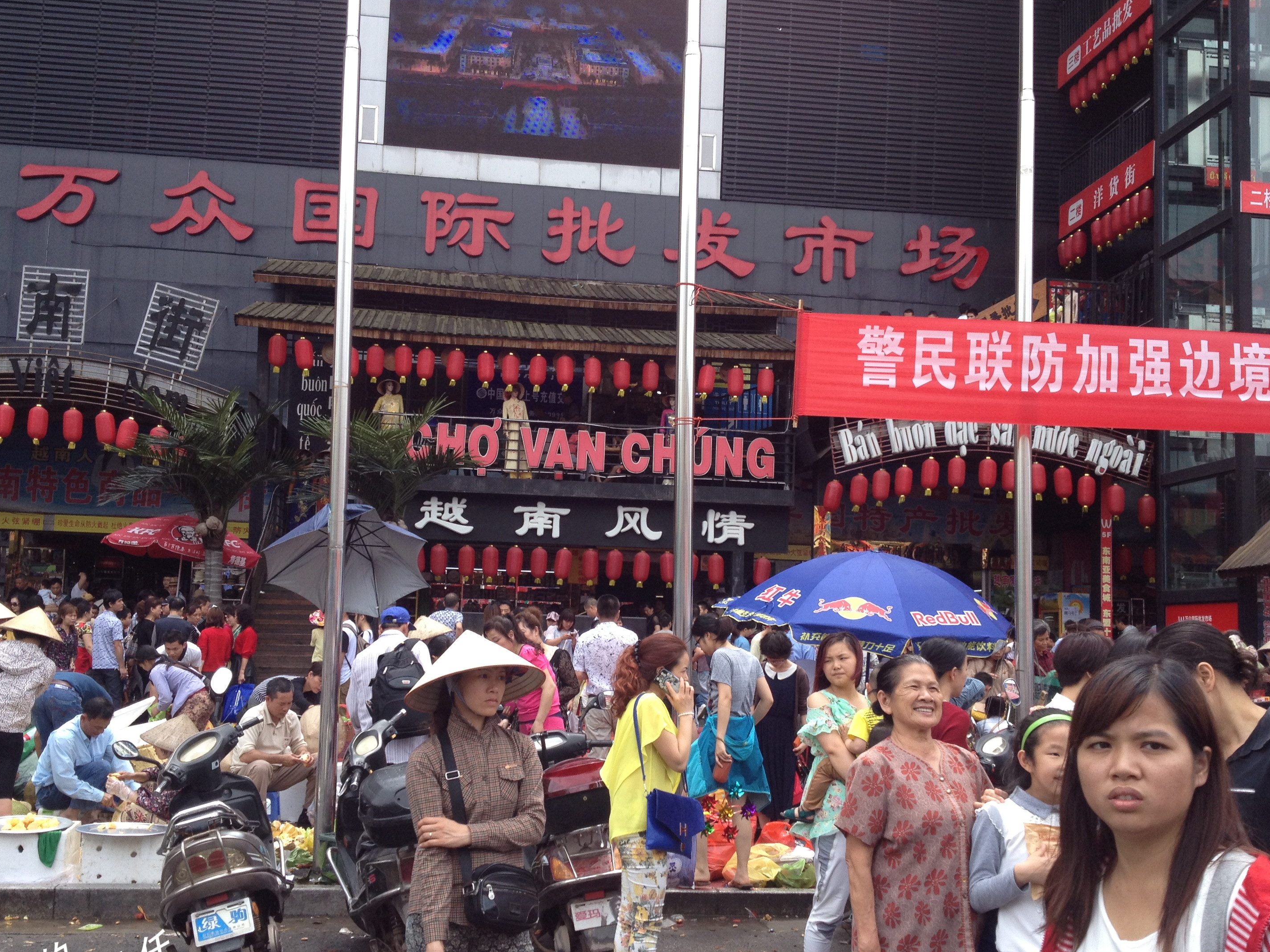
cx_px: 627
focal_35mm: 40
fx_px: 1468
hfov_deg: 46.8
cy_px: 500
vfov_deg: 36.0
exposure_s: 1/541
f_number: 2.4
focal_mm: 4.28
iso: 64
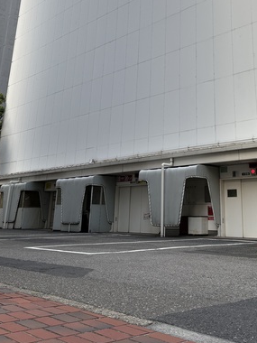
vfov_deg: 43.8
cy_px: 74
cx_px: 177
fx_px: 406
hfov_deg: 34.7
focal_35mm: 41
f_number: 1.6
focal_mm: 5.96
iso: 64
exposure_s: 1/419
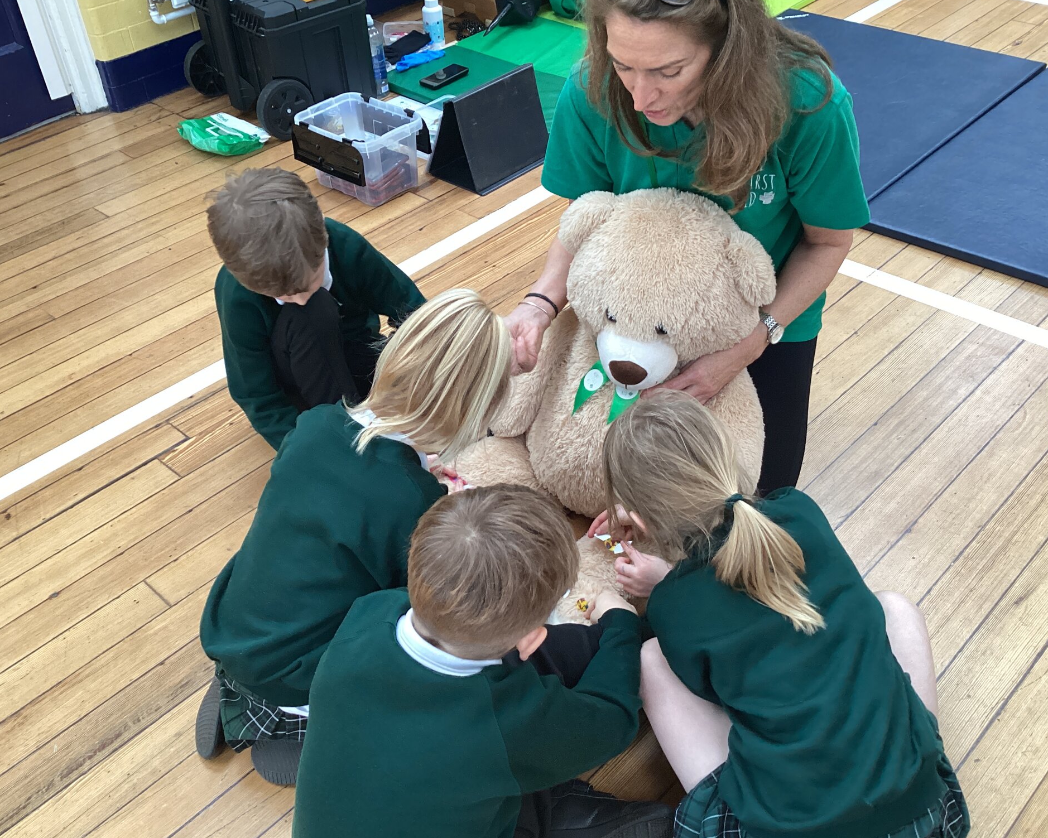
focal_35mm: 33
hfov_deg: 54.2
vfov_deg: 44.5
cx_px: 499
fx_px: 1023
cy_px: 421
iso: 160
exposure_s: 1/60
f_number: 2.4
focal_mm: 3.3
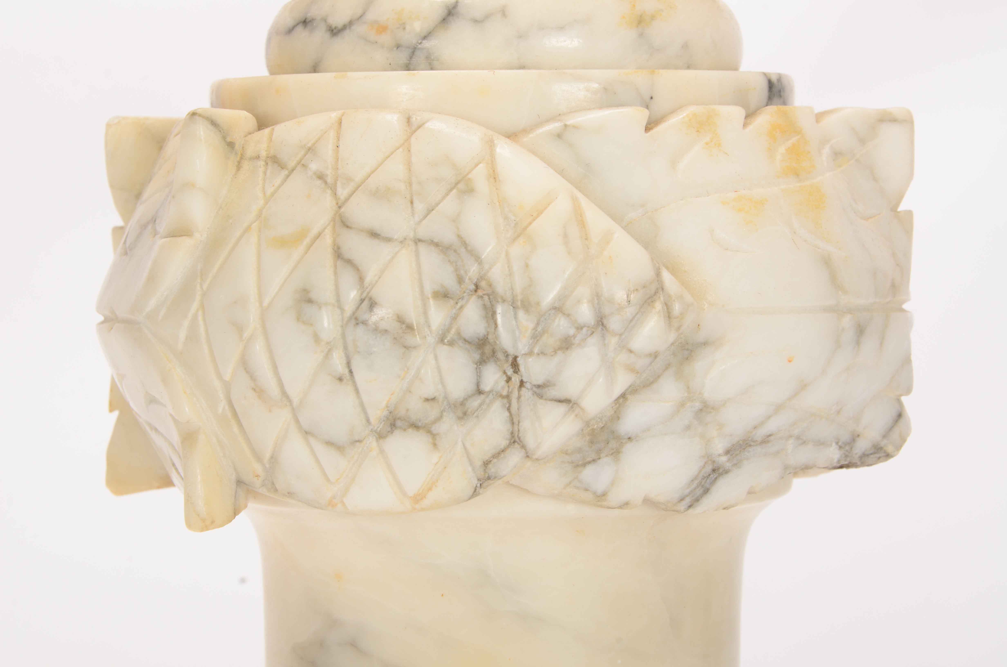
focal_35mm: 138
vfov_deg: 9.9
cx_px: 504
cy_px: 334
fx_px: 3852
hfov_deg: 14.9
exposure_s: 1/160
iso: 200
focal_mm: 92
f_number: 16
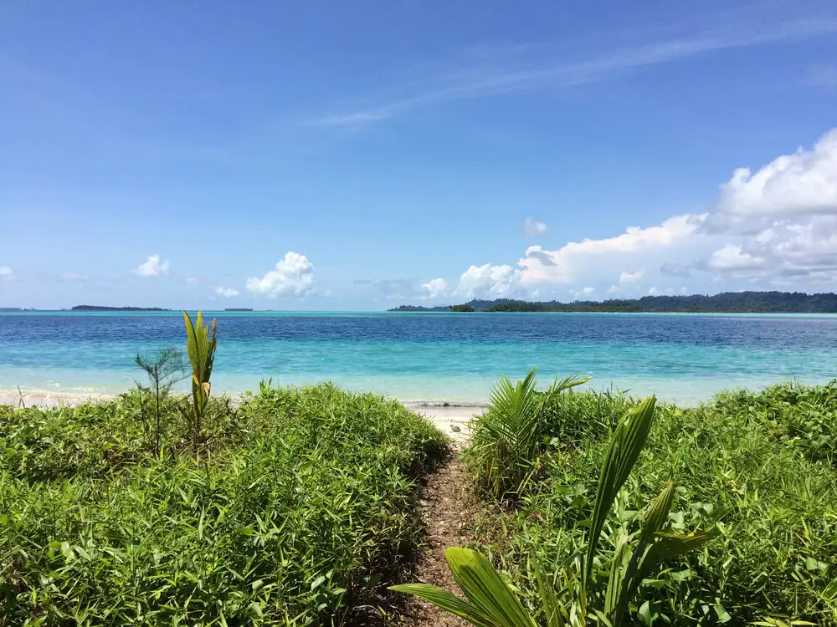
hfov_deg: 61.7
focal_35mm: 29
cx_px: 418
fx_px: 701
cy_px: 314
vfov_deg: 48.2
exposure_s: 1/3165
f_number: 2.2
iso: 32
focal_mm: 4.15
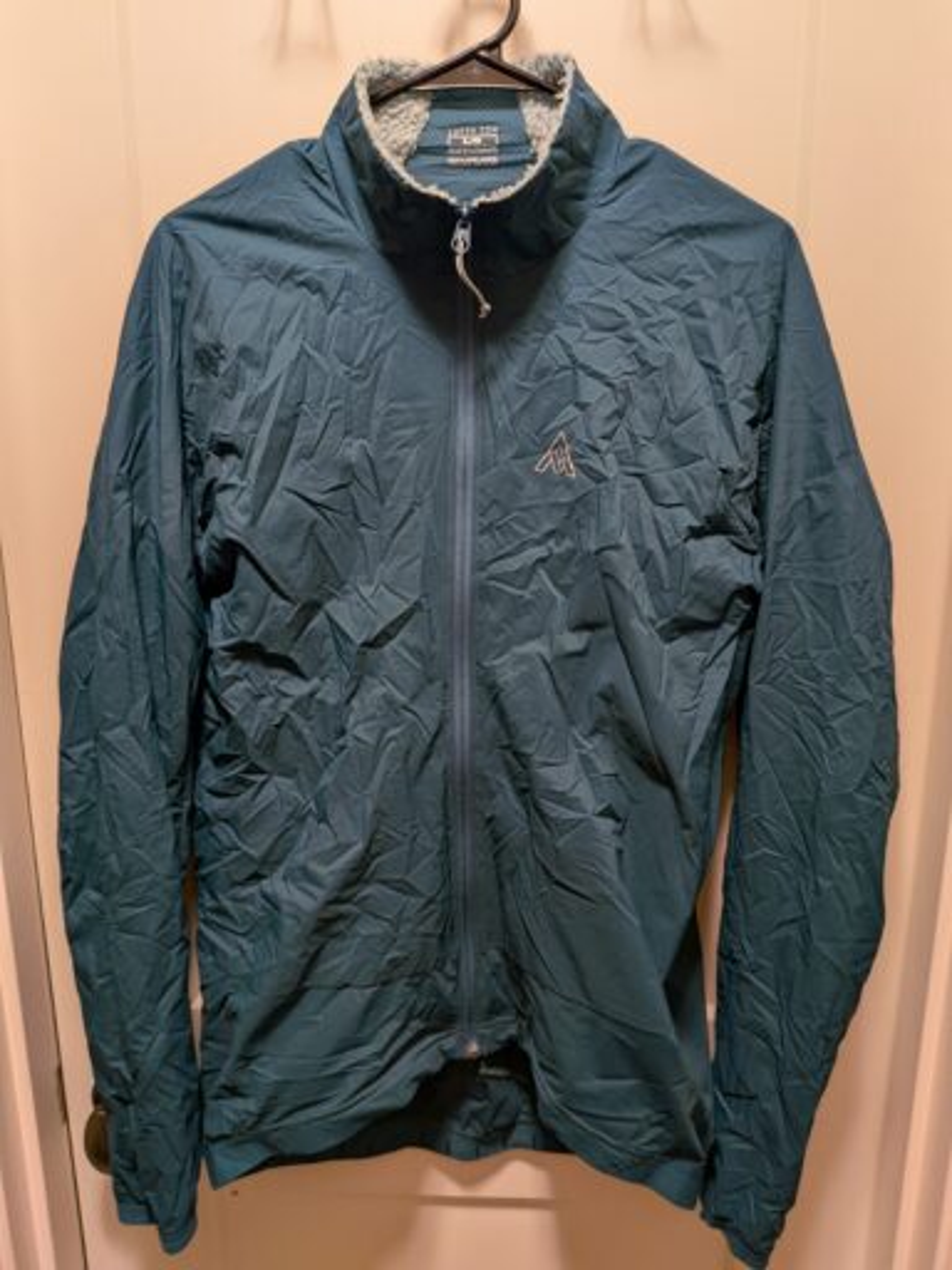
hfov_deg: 56.8
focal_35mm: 24
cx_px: 476
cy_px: 635
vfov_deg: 71.6
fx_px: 880
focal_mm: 4.53
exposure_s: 1/50
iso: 193
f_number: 1.7
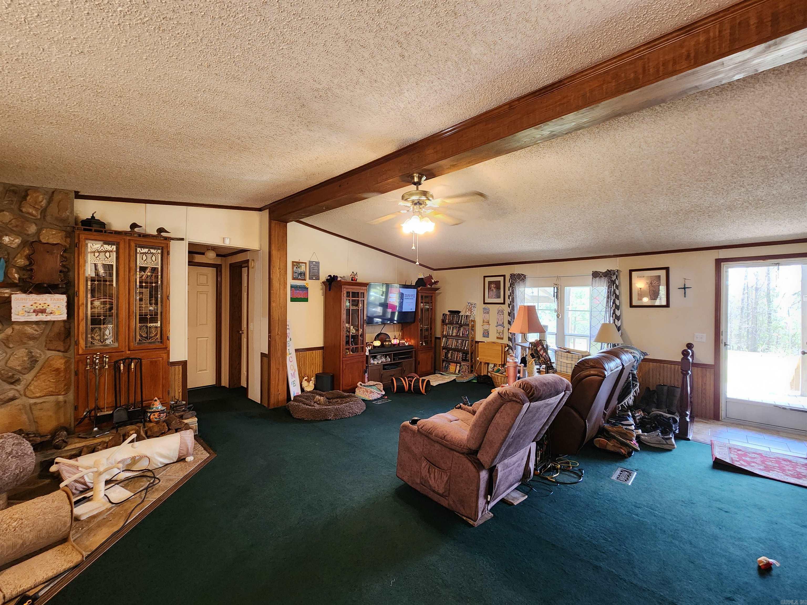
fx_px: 303
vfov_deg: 89.9
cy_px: 302
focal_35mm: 13
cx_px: 404
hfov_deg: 106.2
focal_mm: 2.2
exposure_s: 1/60
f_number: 2.2
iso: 320
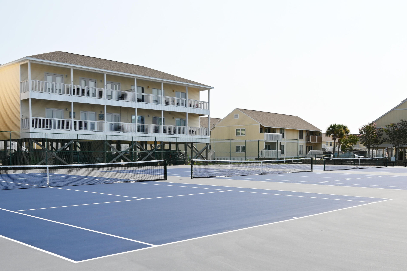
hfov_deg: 49.6
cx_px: 204
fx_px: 441
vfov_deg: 34.0
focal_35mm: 39
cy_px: 166
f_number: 8
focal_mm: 20
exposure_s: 1/500
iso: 100
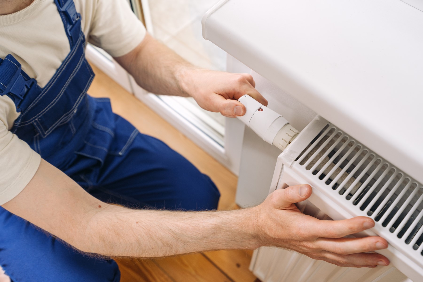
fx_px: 411
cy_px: 141
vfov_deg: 37.9
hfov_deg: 54.4
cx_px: 212
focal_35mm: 35
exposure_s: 1/160
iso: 250
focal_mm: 35
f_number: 4
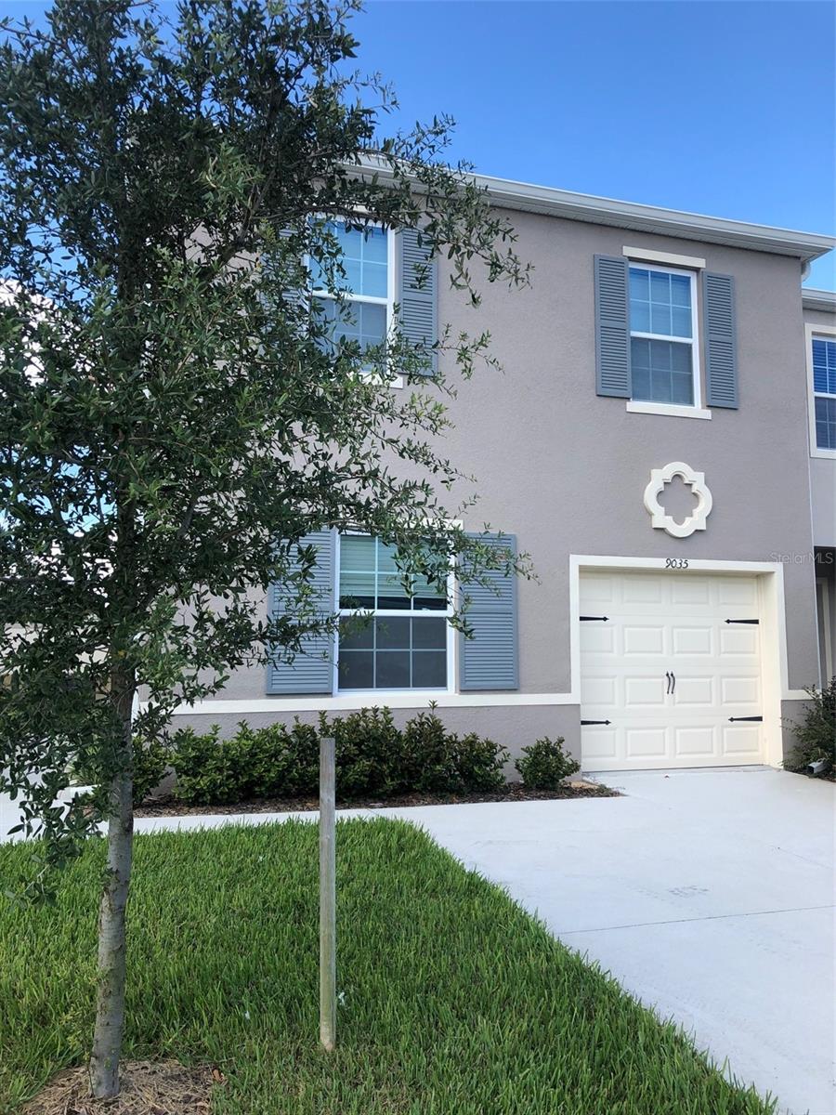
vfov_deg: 63.4
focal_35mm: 28
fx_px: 902
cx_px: 418
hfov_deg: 49.7
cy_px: 558
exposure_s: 1/704
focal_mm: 3.99
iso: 20
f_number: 1.8
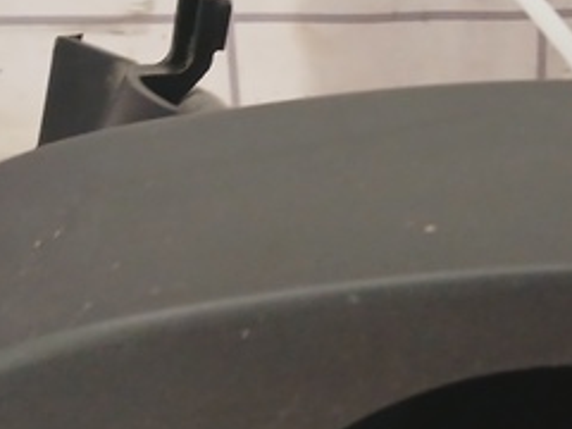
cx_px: 410
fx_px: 1900
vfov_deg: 12.4
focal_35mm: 115
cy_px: 603
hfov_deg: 17.0
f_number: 1.8
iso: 160
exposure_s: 1/50
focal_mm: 4
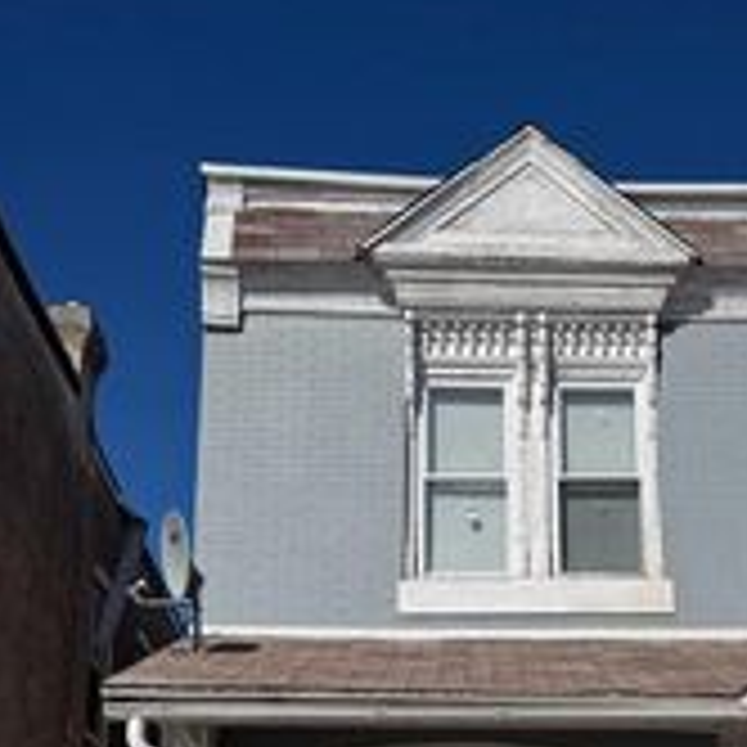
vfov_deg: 25.8
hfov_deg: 26.3
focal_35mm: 64
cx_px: 612
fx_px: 1563
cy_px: 713
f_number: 1.78
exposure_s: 1/12346
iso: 80
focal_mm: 6.76
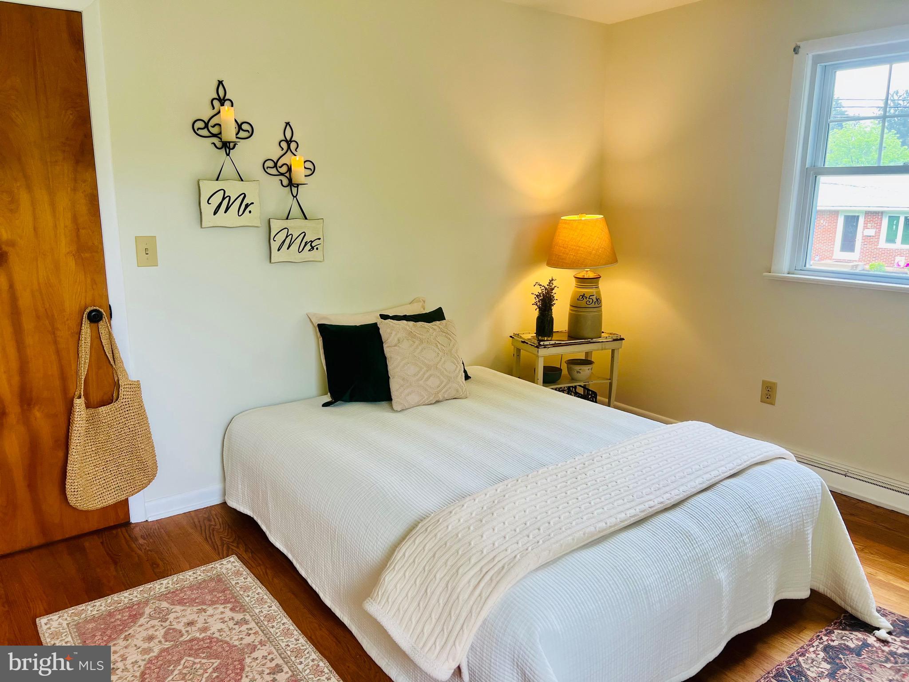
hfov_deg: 67.3
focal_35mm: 26
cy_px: 341
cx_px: 454
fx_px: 683
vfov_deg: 53.1
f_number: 1.5
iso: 80
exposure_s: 1/120
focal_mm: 5.7
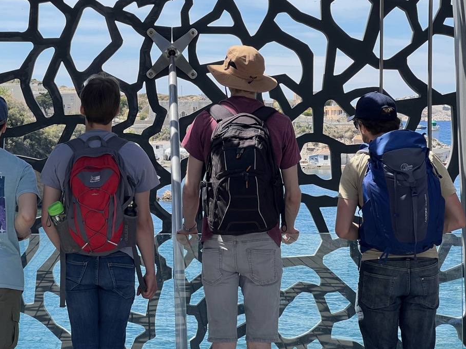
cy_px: 139
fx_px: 1467
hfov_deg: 18.0
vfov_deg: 13.6
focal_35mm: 109
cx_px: 164
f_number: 2.8
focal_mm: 9
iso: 32
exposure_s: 1/477
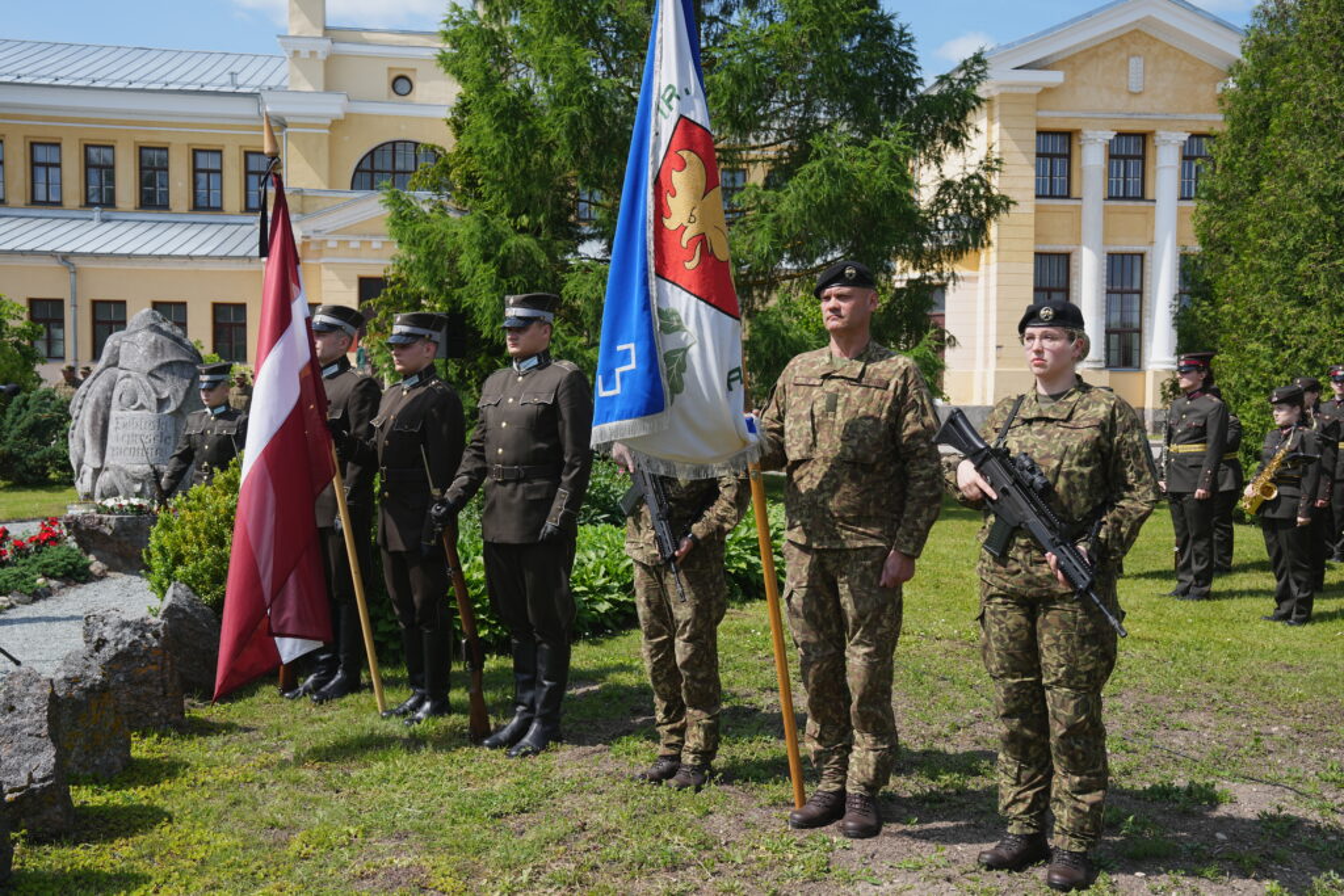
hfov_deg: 53.1
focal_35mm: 36
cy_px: 448
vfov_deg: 36.9
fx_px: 1344
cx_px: 672
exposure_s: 1/320
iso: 160
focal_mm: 36
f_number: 8
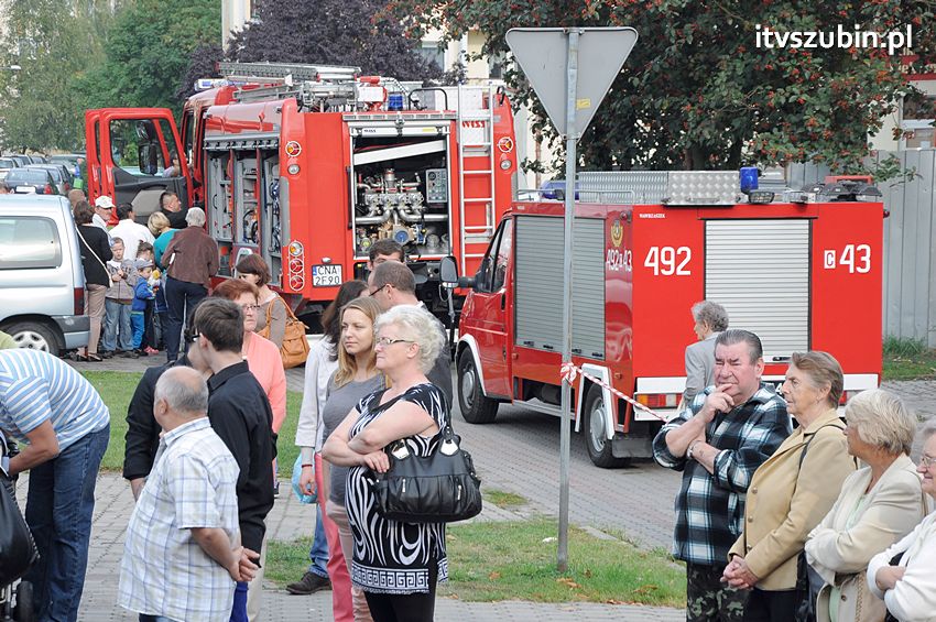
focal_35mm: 128
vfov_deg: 10.7
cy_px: 311
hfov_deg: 16.1
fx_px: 3312
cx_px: 468
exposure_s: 1/250
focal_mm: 85
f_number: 8
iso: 500
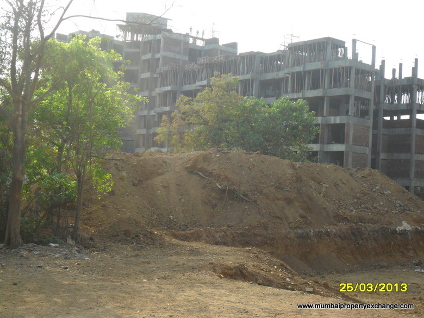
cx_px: 212
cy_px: 159
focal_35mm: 52
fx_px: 637
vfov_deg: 28.0
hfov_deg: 36.8
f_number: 5
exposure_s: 1/250
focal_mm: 9.3
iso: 100
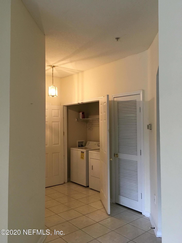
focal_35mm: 29
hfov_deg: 48.2
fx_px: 203
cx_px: 91
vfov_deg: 61.7
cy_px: 122
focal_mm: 4.15
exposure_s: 1/30
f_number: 2.2
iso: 100
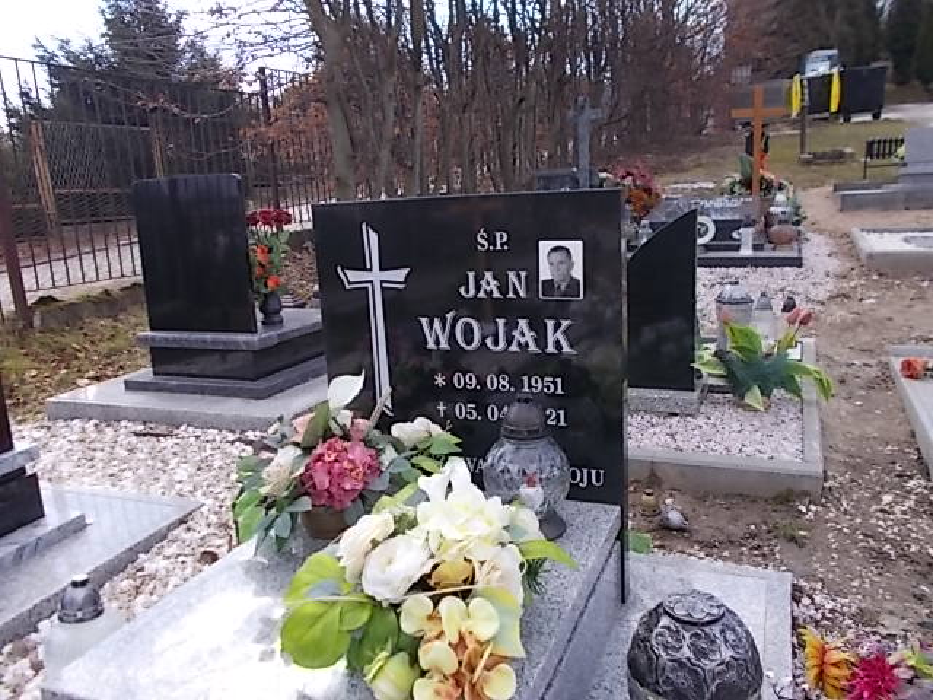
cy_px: 350
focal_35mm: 30
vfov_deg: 46.8
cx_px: 466
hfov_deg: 60.0
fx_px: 809
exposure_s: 1/400
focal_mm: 5.3
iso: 80
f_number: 3.4
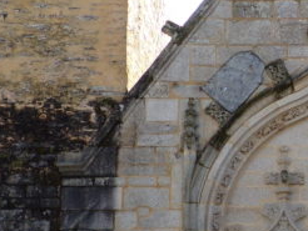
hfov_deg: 23.2
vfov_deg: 18.1
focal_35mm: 80
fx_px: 713
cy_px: 222
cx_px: 322
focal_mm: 4.3
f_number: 4.3
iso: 80
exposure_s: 1/120
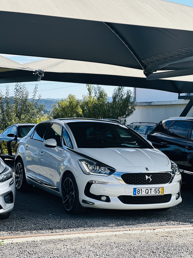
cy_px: 129
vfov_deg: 25.3
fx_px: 572
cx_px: 96
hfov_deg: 19.1
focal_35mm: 77
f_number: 2.8
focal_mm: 9
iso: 32
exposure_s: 1/413
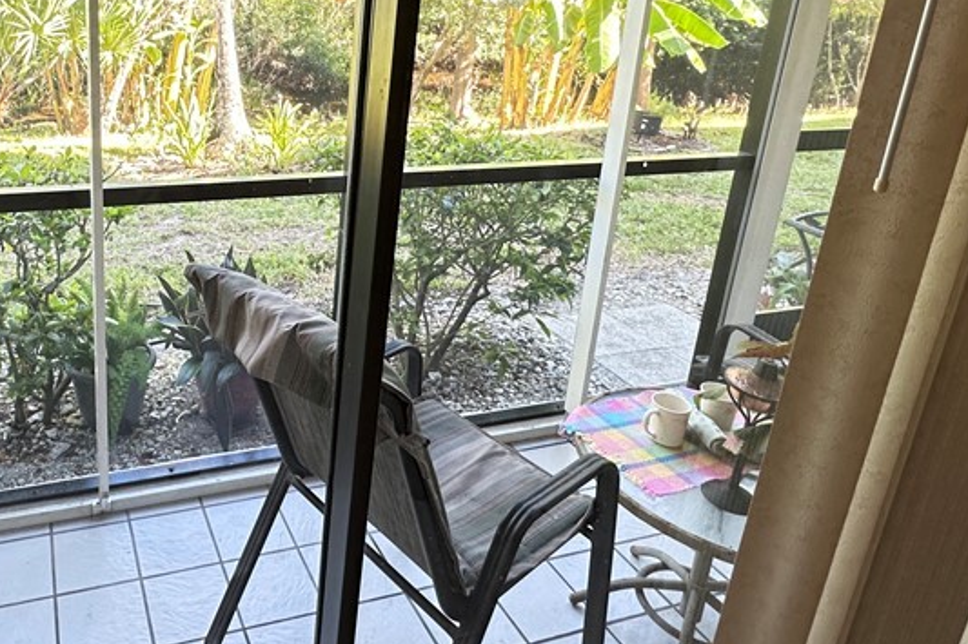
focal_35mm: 28
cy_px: 160
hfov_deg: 61.9
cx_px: 247
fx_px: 753
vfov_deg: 44.8
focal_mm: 2.22
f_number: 2.2
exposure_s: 1/60
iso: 200
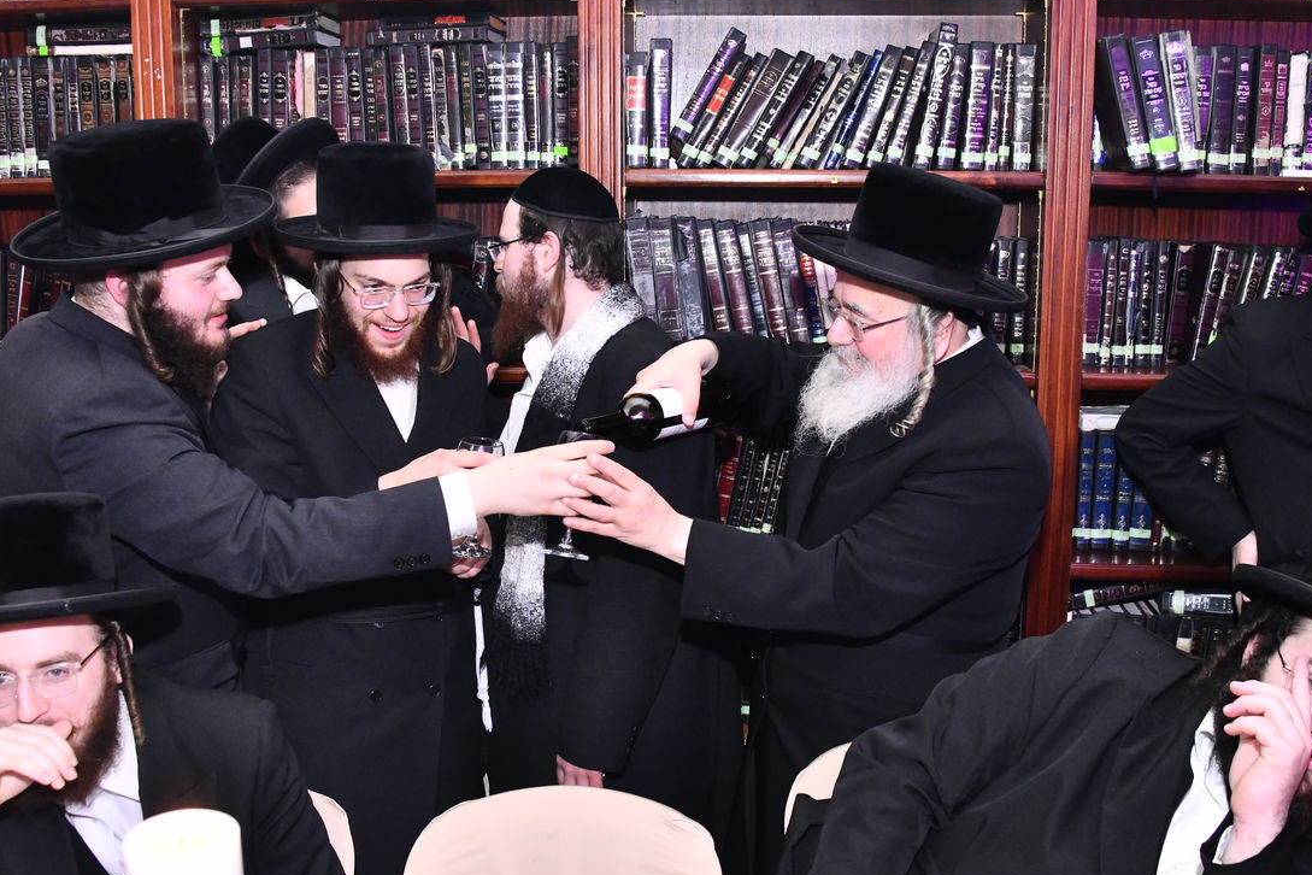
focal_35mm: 36
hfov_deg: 53.1
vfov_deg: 36.9
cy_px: 431
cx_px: 669
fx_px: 1312
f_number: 5.6
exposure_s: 1/100
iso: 2000
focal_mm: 28
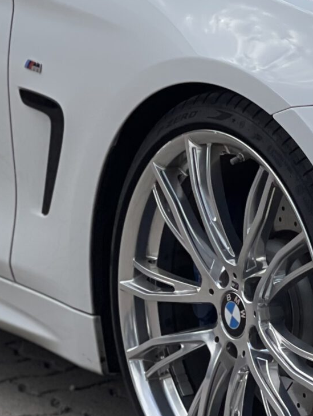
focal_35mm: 224
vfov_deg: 8.8
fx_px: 2698
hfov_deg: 6.5
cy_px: 133
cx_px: 476
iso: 32
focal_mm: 7.5
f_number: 2.2
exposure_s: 1/637
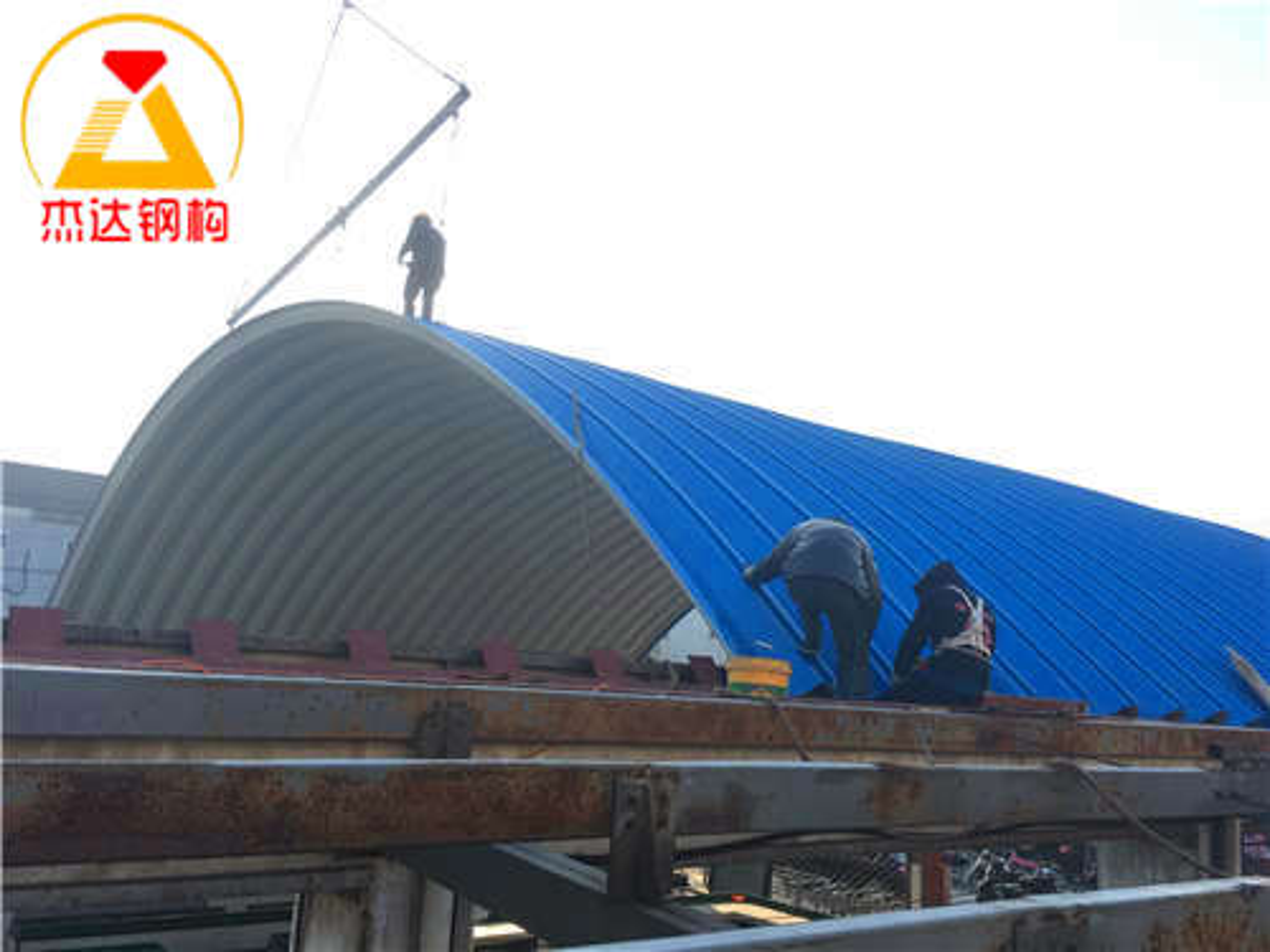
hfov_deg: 61.7
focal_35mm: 29
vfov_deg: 48.2
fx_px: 1064
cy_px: 476
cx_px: 635
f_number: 2.2
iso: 25
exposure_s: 1/411
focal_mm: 4.15
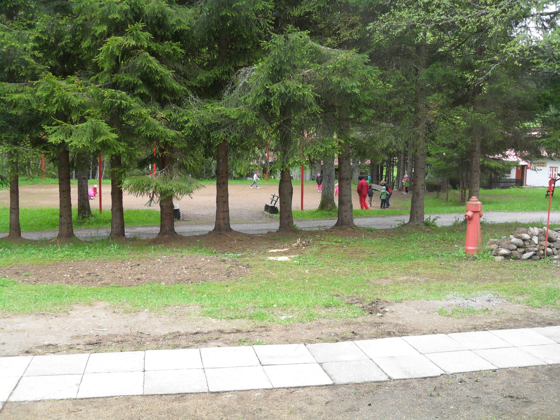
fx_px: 566
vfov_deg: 40.7
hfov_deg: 52.6
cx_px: 280
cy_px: 210
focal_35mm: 35
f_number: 2.8
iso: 100
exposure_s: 1/90
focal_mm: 6.2
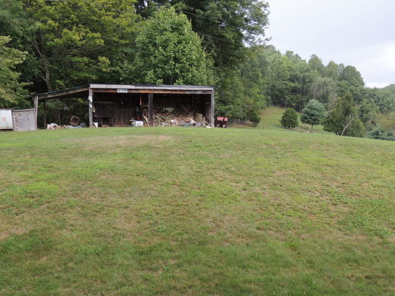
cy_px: 166
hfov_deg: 53.9
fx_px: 388
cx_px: 177
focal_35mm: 34
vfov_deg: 41.7
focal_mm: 5.3
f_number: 3.1
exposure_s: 1/250
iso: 110
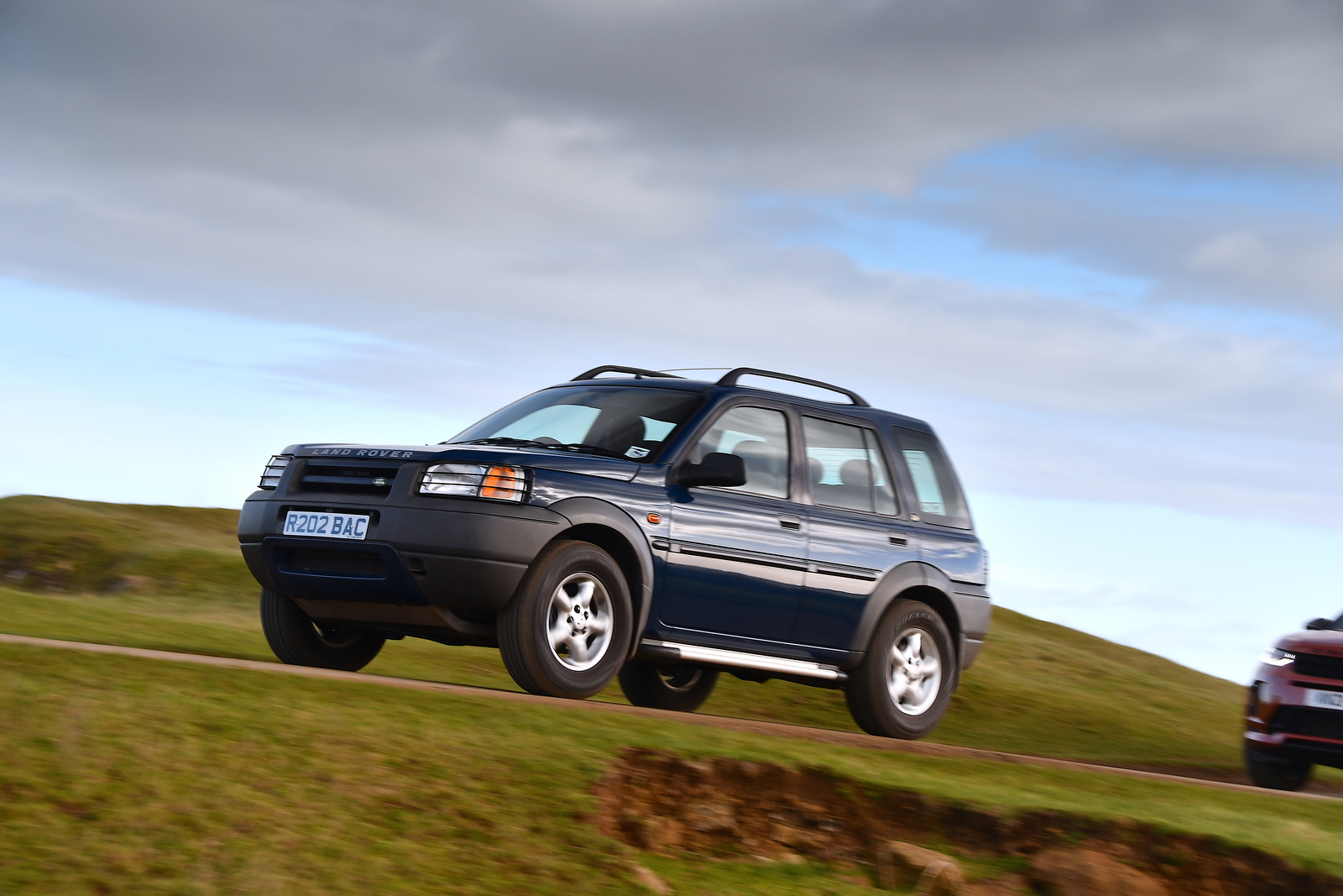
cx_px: 672
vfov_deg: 16.6
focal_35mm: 82
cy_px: 448
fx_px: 3078
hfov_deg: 24.6
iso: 200
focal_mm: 55
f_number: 6.3
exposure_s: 1/100
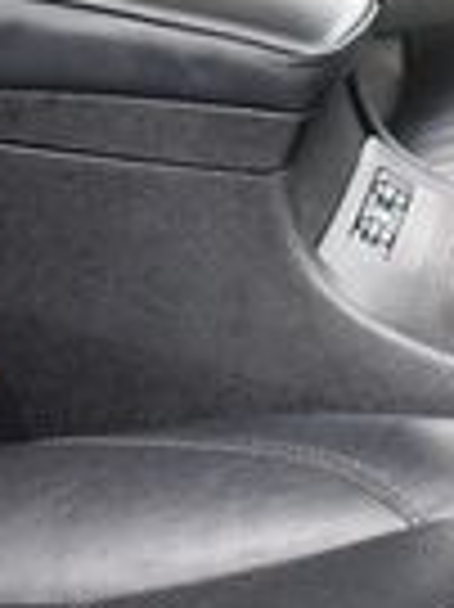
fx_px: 2872
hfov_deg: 9.0
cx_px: 72
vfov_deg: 12.1
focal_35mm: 164
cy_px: 293
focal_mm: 18
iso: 3600
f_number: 3.5
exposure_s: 1/60
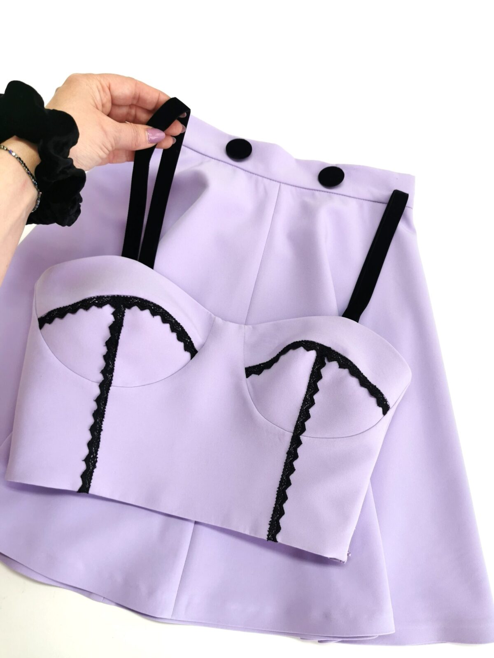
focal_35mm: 27
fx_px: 514
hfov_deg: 51.4
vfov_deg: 65.3
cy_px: 329
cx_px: 247
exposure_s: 1/100
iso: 64
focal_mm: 5.56
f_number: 1.6
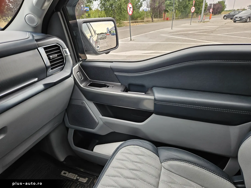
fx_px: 167
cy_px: 94
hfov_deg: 73.9
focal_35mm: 23
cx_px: 126
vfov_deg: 58.9
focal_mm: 5.4
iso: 25
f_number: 1.8
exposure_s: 1/100
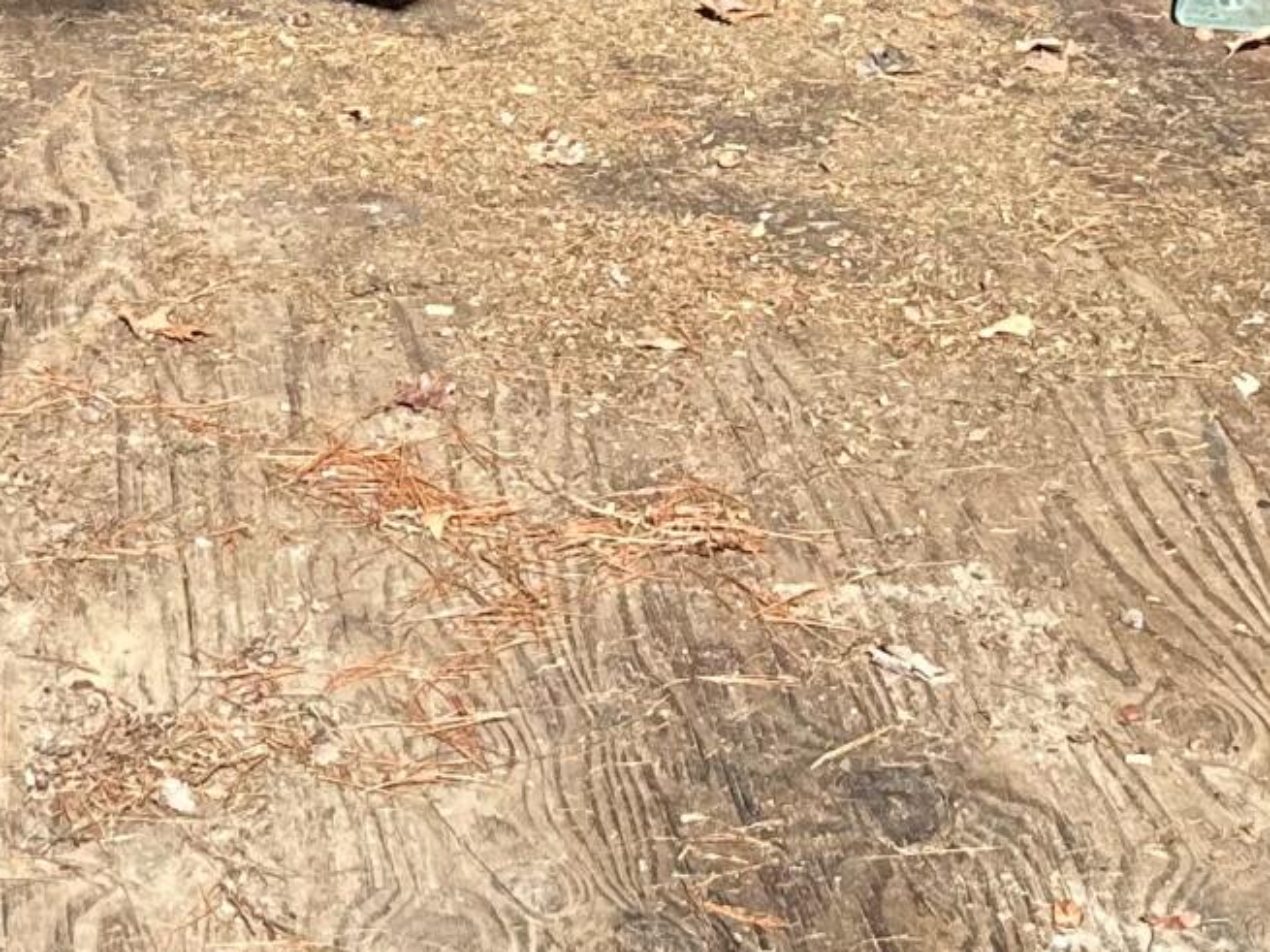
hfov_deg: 17.7
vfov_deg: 12.7
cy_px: -531
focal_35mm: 110
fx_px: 4035
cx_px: 198
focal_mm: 6.86
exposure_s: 1/1227
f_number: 1.78
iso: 80
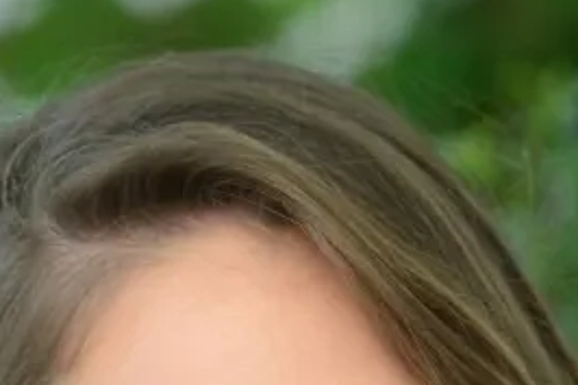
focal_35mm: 642
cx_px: 300
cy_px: 522
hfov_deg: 3.2
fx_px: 10301
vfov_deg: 2.1
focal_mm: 150
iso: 500
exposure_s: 1/125
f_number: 4.5
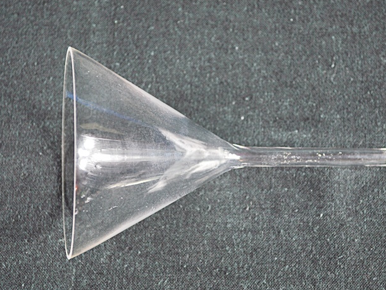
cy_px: 146
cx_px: 214
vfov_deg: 19.4
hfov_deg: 25.6
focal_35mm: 76
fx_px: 848
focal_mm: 46
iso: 400
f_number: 5.3
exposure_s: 1/15
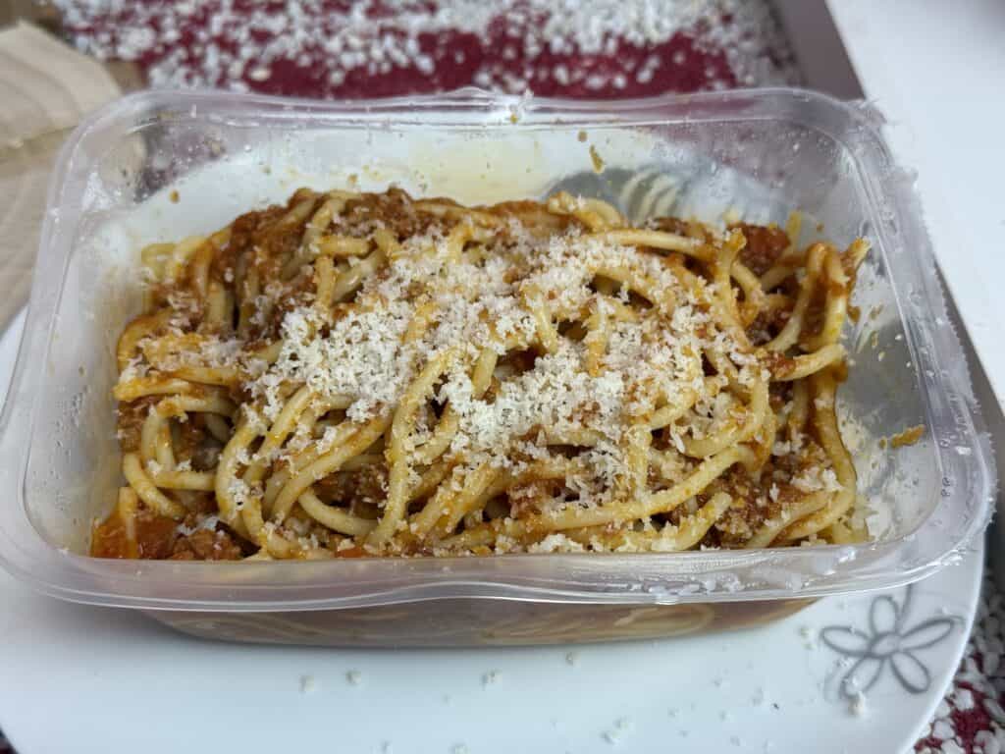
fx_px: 1394
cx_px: 502
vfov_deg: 30.3
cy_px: 377
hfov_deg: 39.7
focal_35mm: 48
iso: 64
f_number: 1.78
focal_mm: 6.76
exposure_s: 1/100
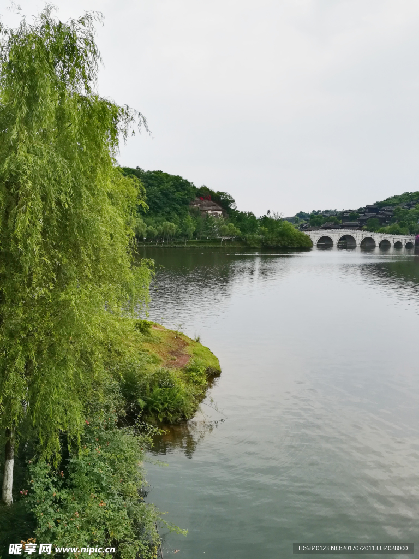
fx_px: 420
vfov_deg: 67.3
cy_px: 280
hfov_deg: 53.1
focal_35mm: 26
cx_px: 210
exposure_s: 1/479
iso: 50
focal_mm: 3.83
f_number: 2.2
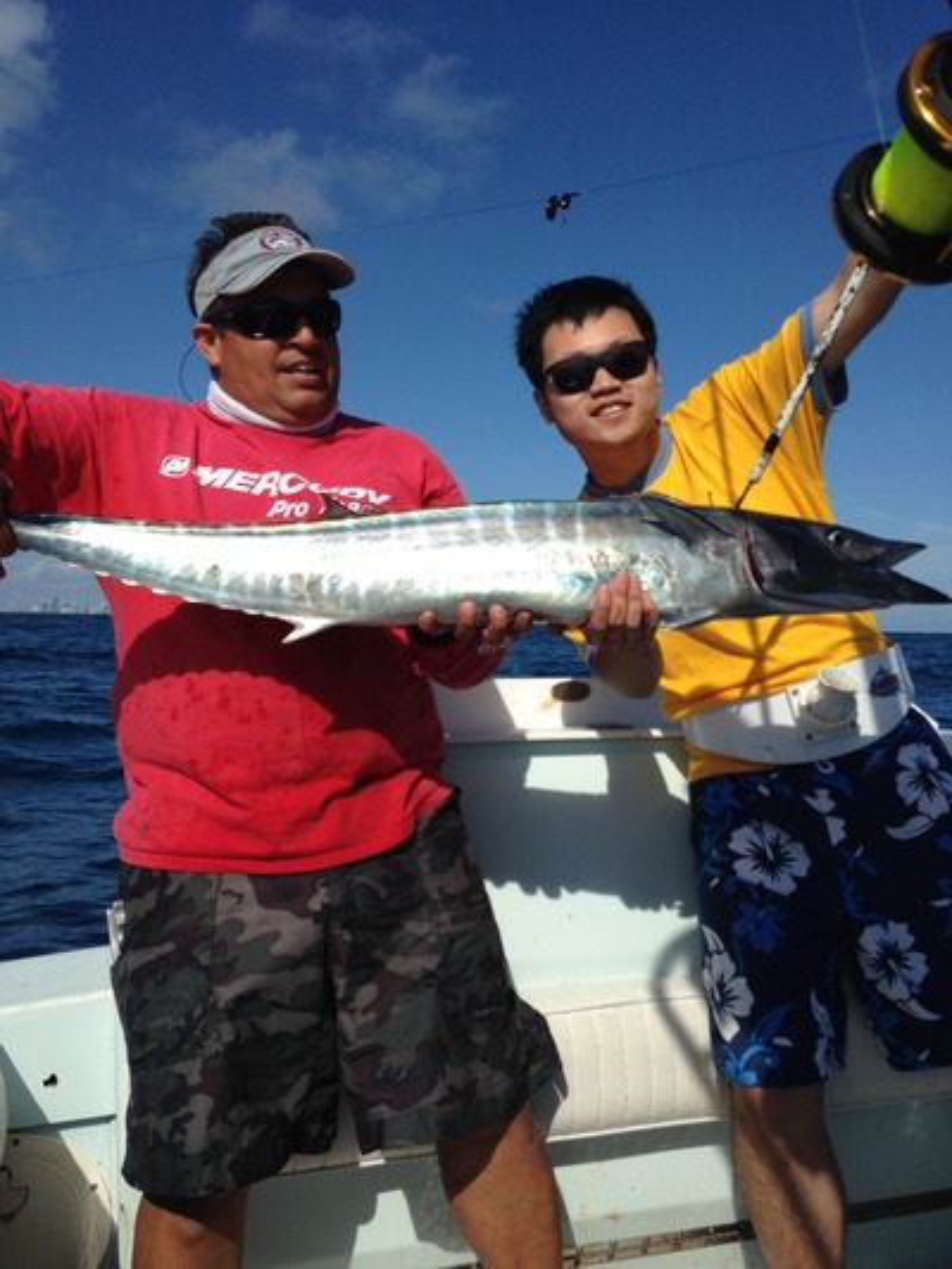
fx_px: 1210
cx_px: 476
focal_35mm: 33
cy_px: 634
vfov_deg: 55.3
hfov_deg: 43.0
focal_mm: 4.12
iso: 50
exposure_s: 1/3390
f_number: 2.4
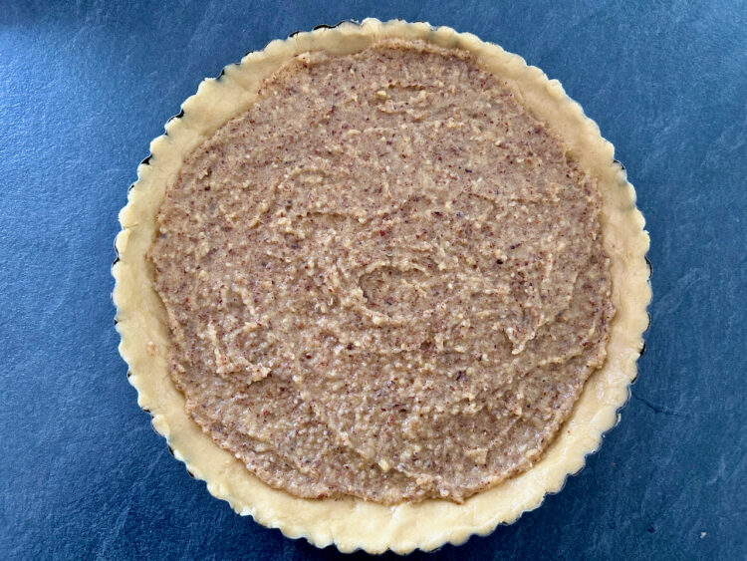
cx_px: 374
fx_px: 561
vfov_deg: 53.1
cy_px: 280
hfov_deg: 67.3
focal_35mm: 26
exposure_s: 1/50
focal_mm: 5.7
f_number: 1.5
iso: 250
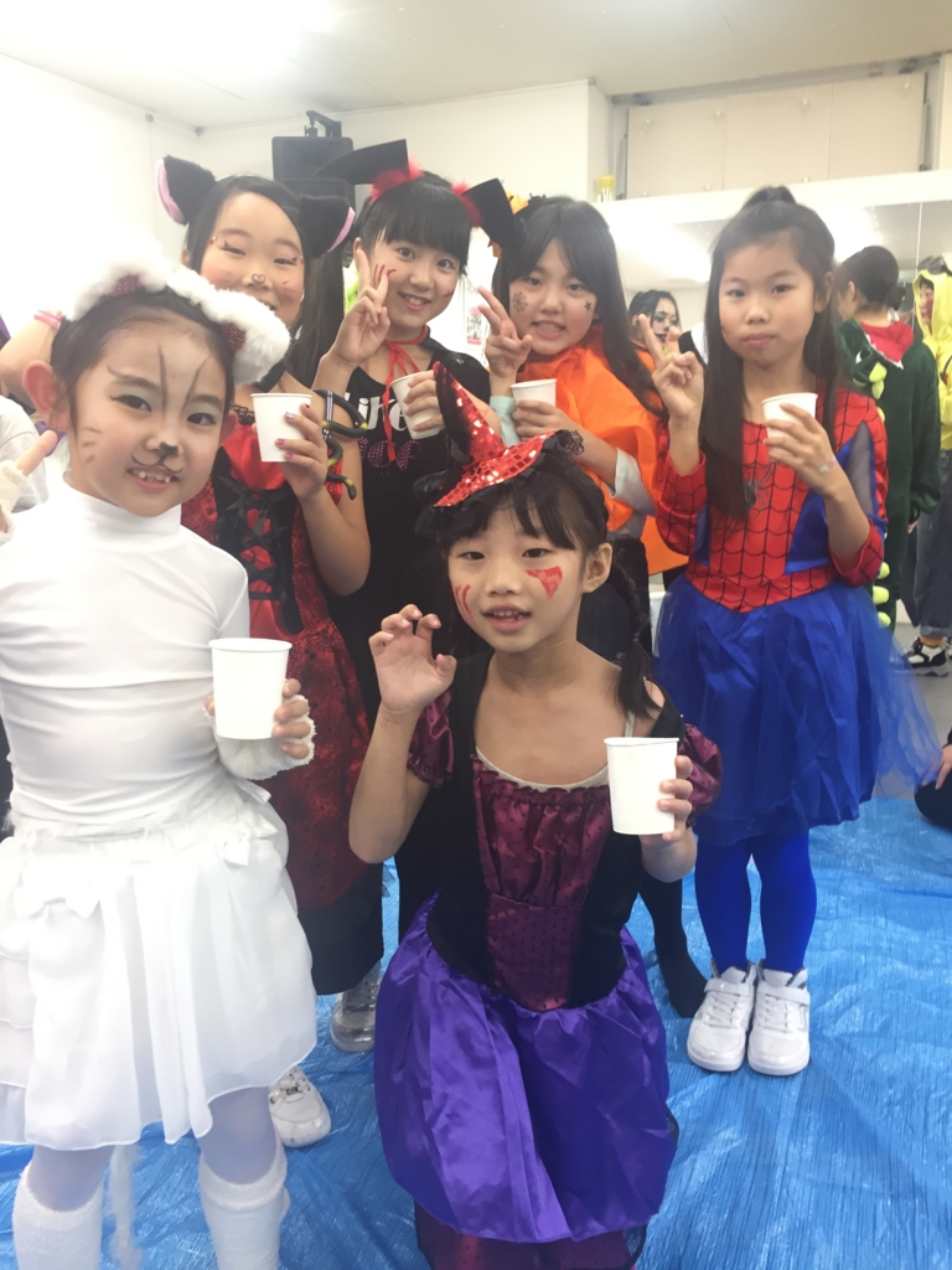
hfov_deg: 48.2
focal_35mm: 29
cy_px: 635
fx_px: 1063
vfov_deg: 61.7
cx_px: 476
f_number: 2.2
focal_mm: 4.15
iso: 80
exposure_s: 1/33
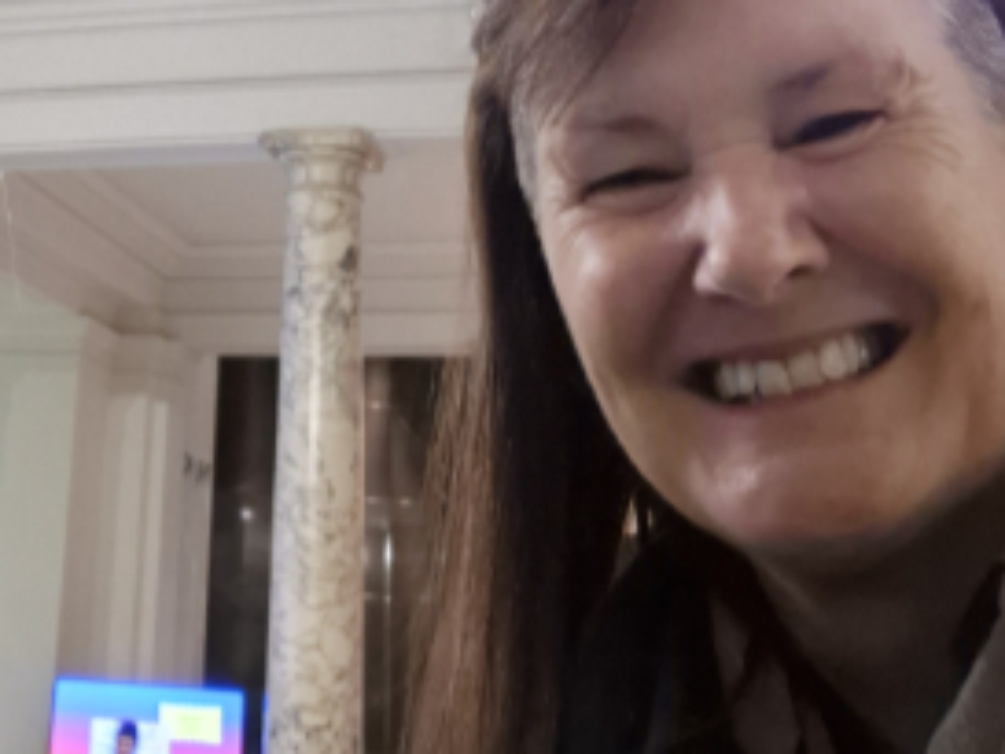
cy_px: -303
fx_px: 1772
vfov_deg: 21.1
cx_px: 121
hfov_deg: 30.4
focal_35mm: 61
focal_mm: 3.3
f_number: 2.2
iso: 1000
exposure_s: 1/17
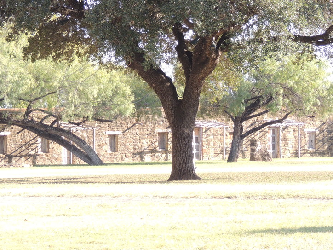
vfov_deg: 5.4
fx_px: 2636
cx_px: 147
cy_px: 30
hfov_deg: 7.2
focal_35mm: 274
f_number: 4.4
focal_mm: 27.6
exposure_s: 1/125
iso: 140
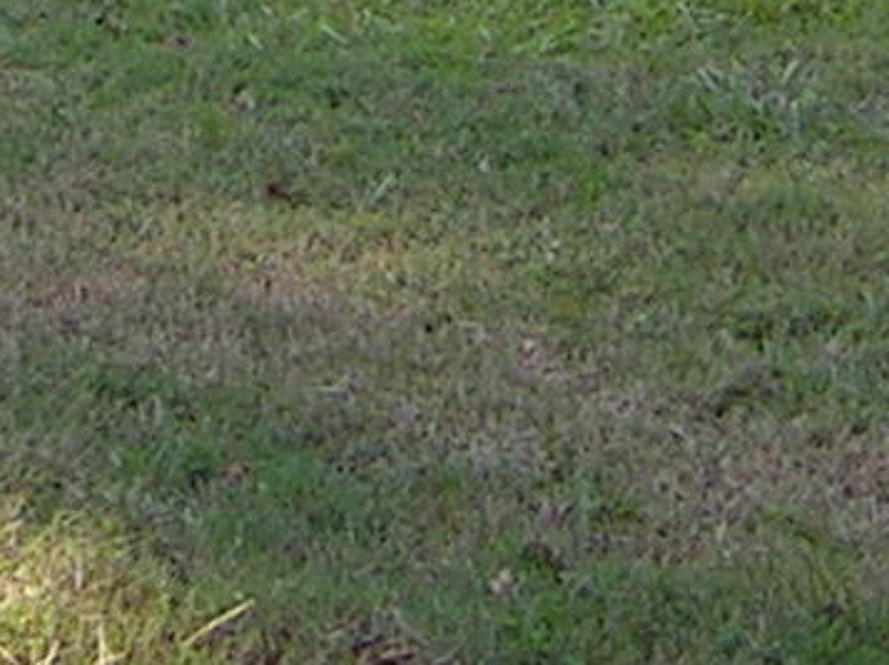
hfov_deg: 9.8
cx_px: 52
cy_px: -1064
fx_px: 5157
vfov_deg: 6.9
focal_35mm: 201
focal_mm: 5.4
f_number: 2.8
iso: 50
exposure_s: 1/222
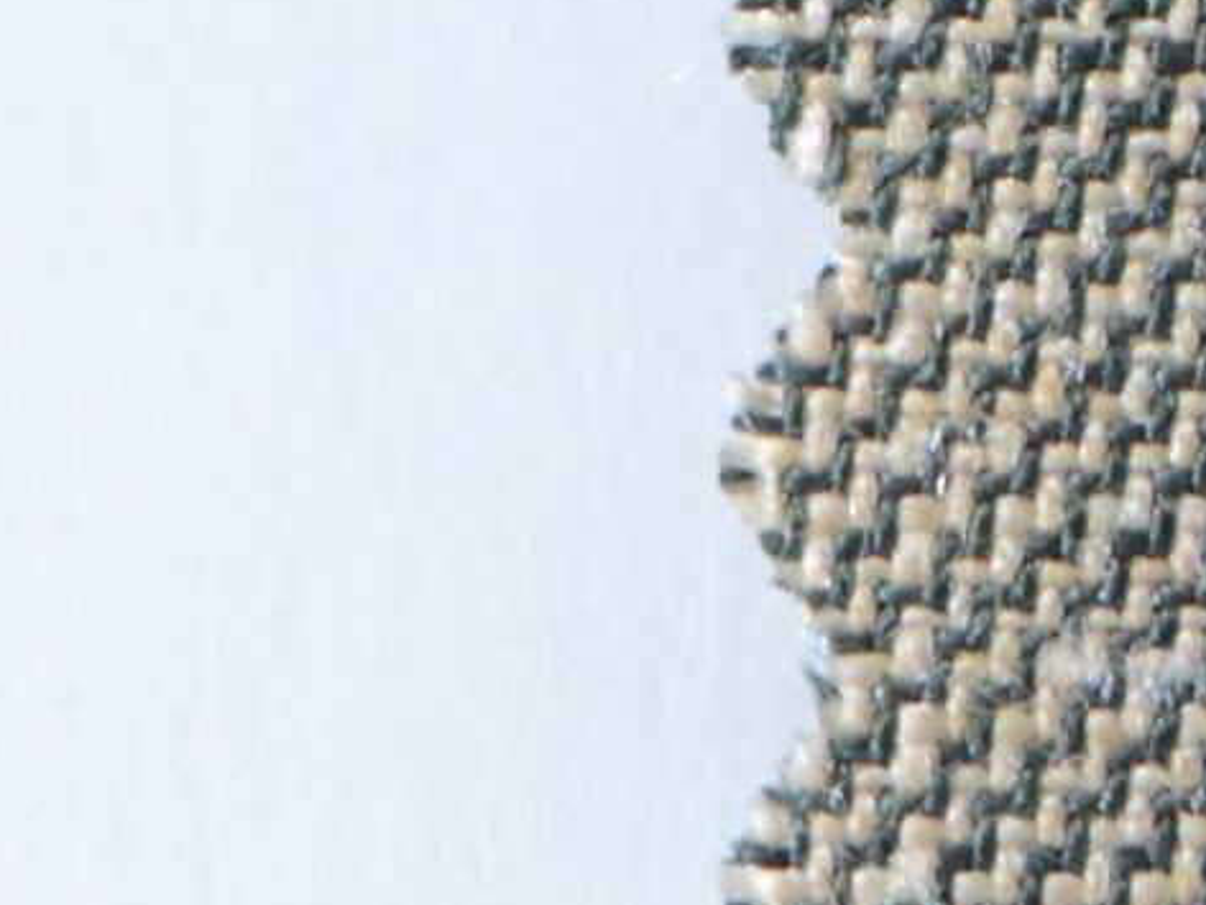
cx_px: 3051
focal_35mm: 703
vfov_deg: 2.1
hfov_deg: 2.8
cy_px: 637
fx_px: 24492
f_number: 3.8
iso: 800
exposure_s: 1/125
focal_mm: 90
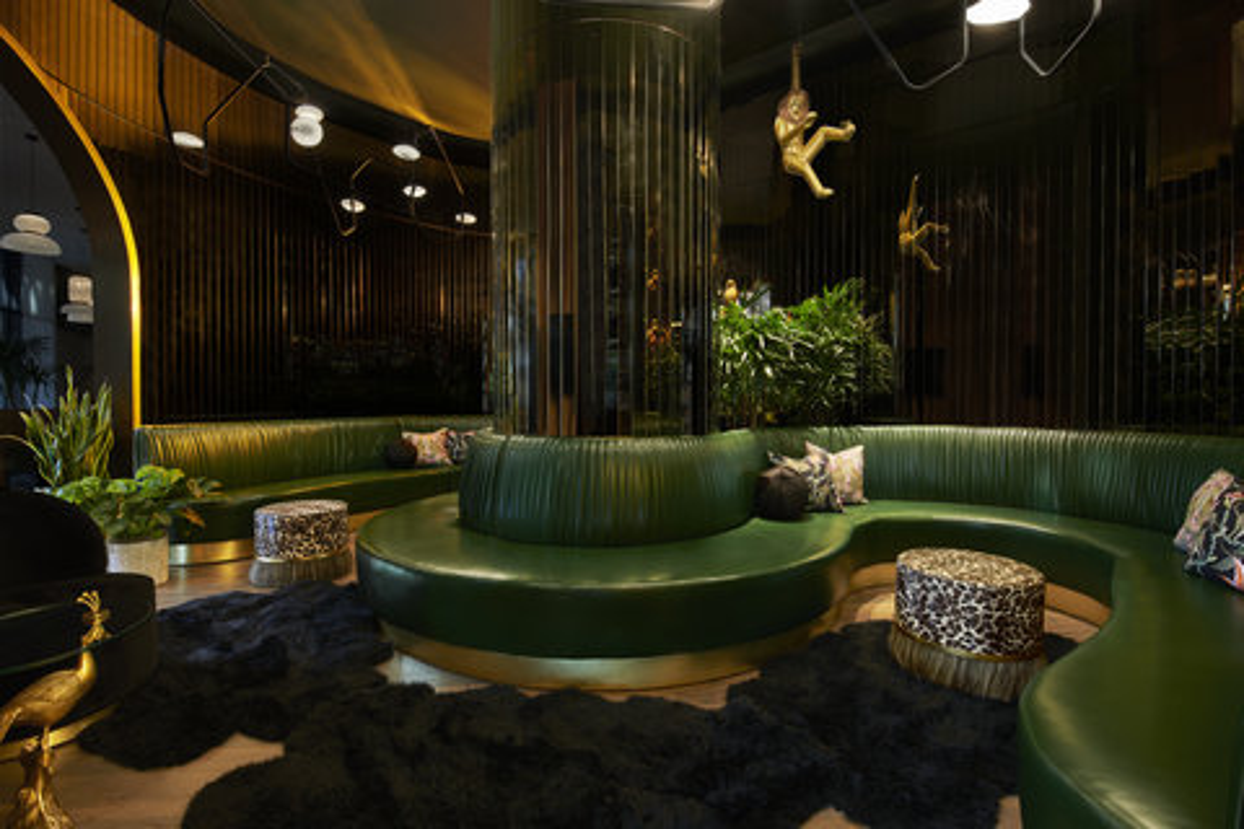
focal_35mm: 17
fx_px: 587
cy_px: 414
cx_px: 622
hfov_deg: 93.3
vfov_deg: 70.4
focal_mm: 17
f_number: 11
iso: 64
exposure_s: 4
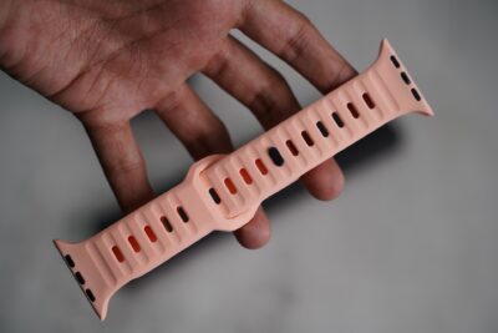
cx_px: 249
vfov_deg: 20.6
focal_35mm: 66
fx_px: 913
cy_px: 166
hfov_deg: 30.5
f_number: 4
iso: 250
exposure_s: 1/80
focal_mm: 66
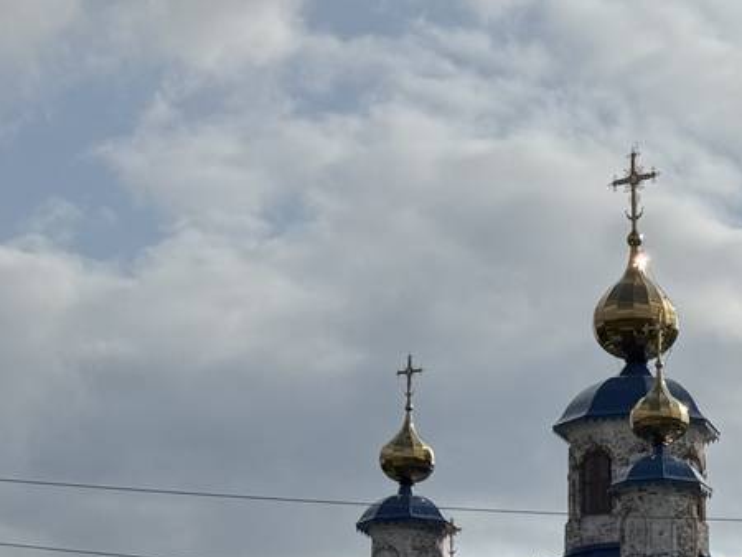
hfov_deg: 15.0
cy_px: 710
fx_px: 2745
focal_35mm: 128
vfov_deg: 11.3
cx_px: 844
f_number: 1.78
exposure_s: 1/15385
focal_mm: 6.76
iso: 80
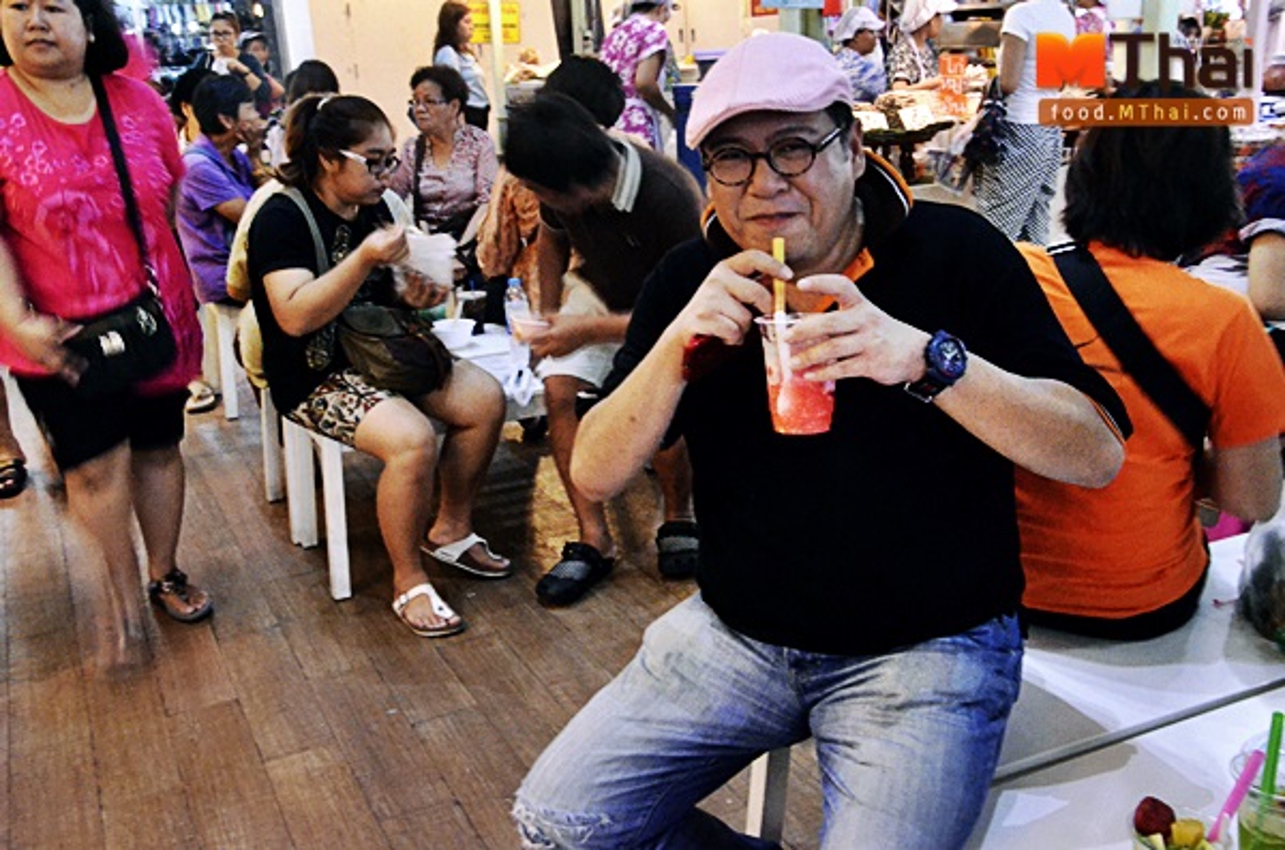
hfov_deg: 53.2
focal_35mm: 36
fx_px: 1282
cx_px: 642
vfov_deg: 36.7
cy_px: 425
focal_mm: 24
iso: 6400
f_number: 25
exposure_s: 1/8
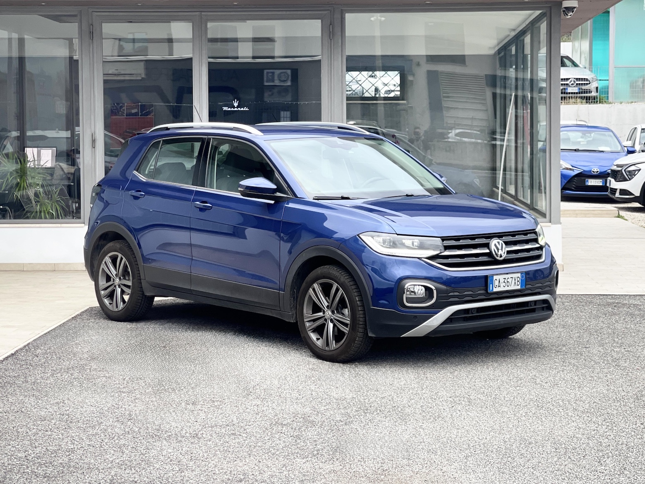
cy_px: 242
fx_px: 1192
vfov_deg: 22.9
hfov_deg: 30.3
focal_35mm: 64
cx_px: 322
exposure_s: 1/121
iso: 64
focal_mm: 7.5
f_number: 2.2
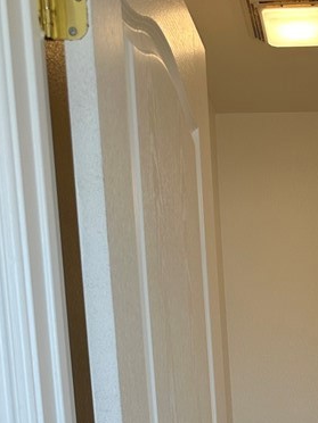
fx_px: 808
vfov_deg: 25.2
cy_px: 555
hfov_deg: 21.0
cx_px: 362
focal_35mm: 66
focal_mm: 6.86
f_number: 1.78
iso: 80
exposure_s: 1/120
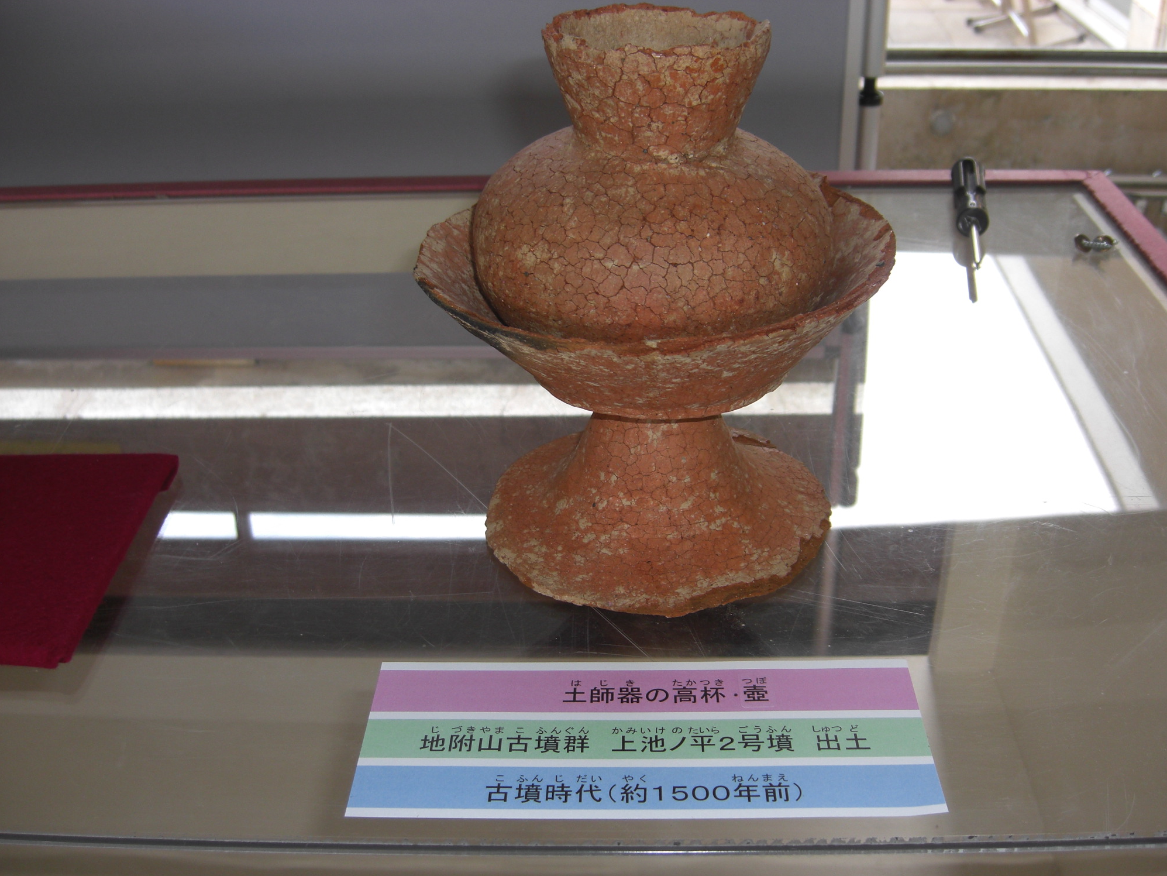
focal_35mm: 39
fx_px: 1315
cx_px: 597
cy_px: 446
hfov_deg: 47.9
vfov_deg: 36.8
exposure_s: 1/100
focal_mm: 7.9
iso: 100
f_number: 2.8
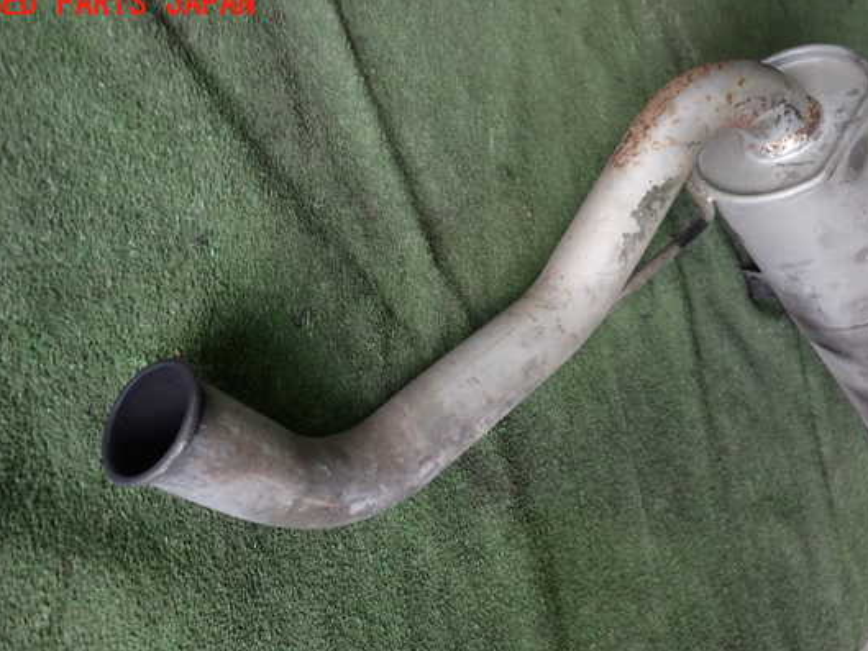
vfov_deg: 41.8
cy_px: 353
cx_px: 450
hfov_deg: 53.9
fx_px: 853
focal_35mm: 34
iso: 200
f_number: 2.3
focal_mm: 5.4
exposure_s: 1/50
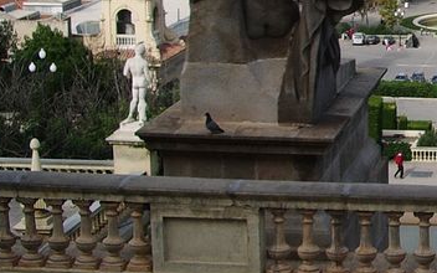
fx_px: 1286
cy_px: -1
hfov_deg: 17.9
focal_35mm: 108
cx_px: 577
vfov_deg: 12.0
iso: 50
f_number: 4.3
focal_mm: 5.8
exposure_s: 1/320
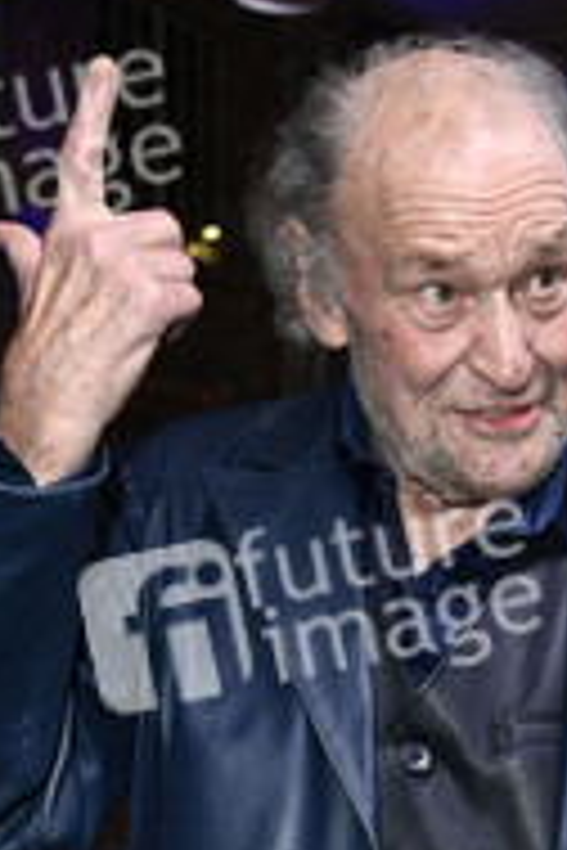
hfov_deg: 14.6
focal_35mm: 93
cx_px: 441
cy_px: 832
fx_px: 2197
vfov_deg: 21.2
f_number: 5.6
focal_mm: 44
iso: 800
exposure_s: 1/200
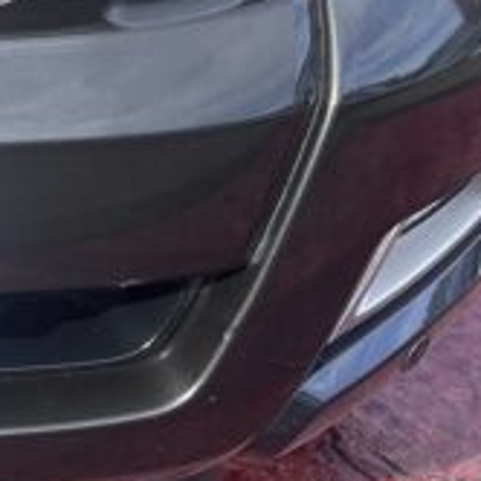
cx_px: -495
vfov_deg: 14.7
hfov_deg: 13.4
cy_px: -232
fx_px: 1745
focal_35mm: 111
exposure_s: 1/845
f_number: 1.6
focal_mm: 5.1
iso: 50
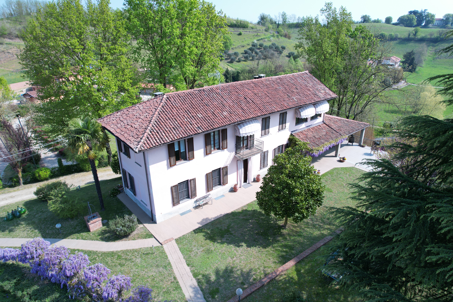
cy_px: 151
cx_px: 226
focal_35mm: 22
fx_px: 277
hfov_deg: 78.6
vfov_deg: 57.2
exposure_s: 1/1000
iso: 100
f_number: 2.8
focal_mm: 8.38
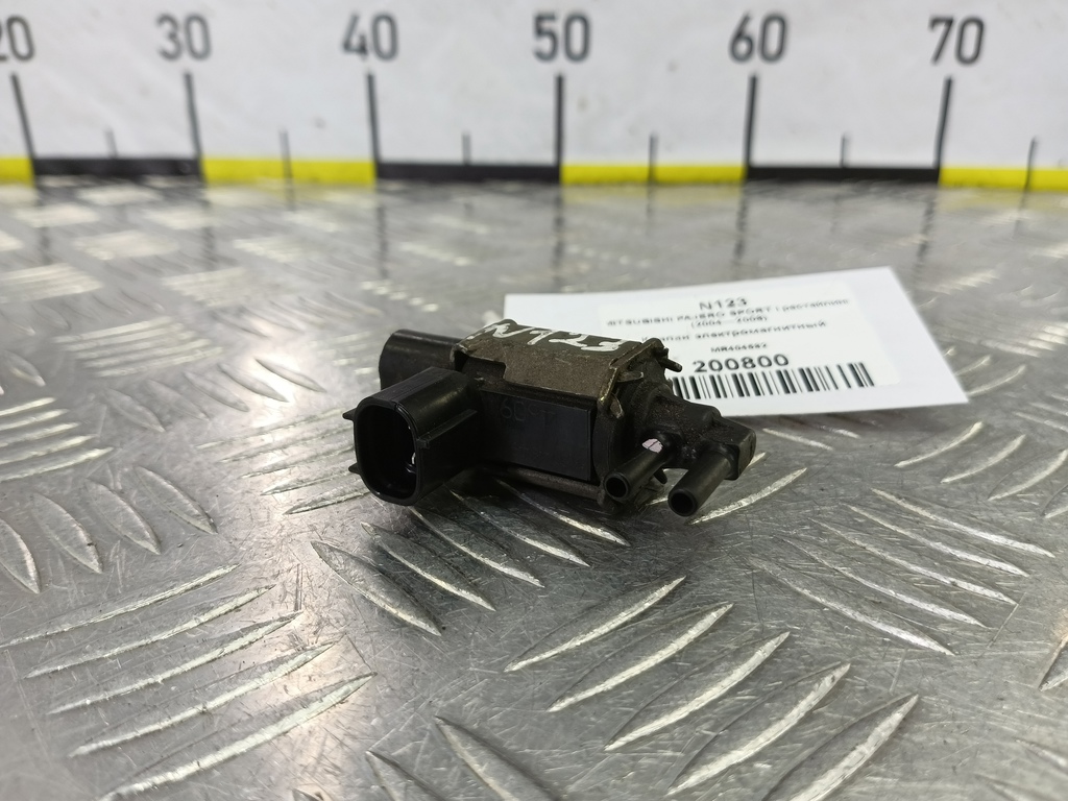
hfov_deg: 73.9
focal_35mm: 23
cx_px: 534
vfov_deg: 58.9
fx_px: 710
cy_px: 400
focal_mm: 4.11
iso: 115
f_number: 1.6
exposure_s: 1/50
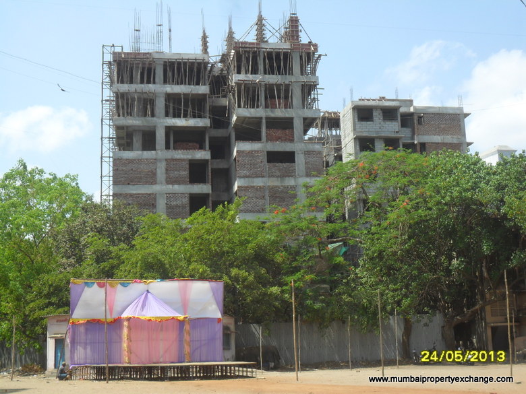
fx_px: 790
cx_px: 263
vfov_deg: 28.0
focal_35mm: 52
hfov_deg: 36.8
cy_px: 197
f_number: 5
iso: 100
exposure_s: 1/350
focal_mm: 9.3
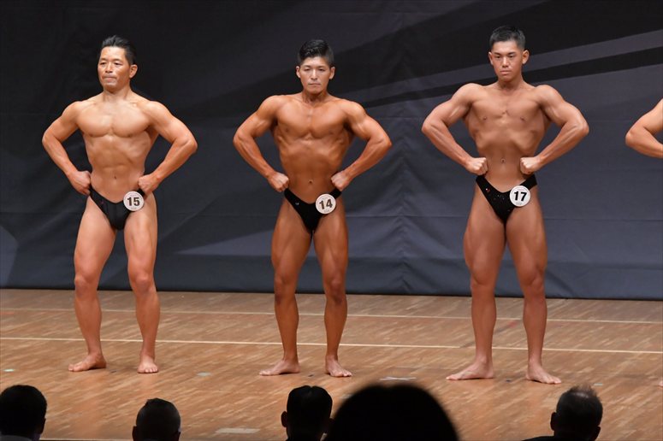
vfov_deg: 5.4
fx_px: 4694
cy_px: 220
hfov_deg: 8.1
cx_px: 332
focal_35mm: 255
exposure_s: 1/400
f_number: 5.6
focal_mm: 170
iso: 6400
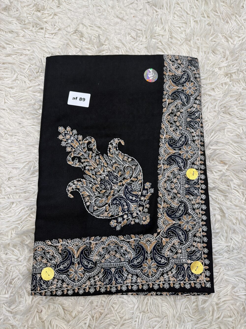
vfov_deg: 71.6
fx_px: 227
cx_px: 123
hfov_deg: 56.8
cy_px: 164
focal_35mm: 24
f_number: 1.78
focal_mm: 6.76
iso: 80
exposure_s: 1/100
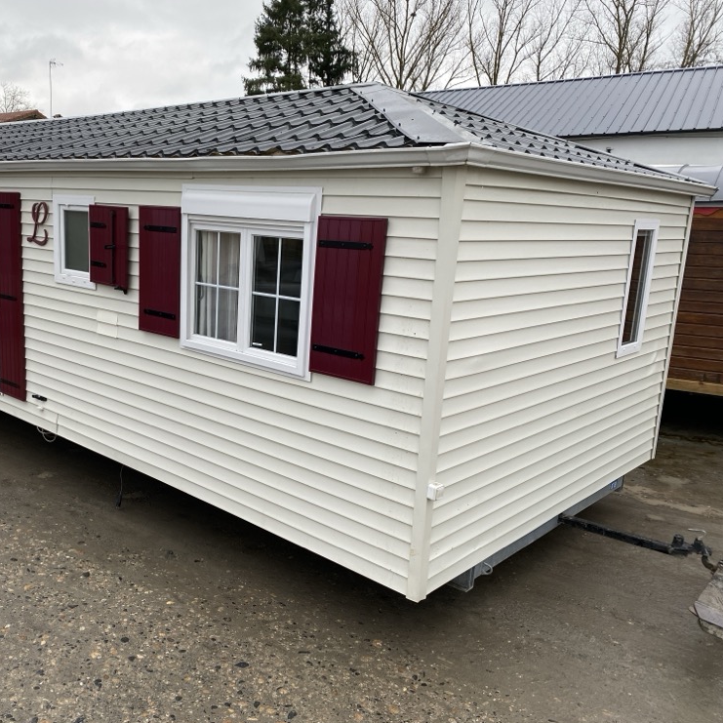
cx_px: 248
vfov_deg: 52.5
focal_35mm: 31
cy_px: 365
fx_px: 733
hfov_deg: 51.7
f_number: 1.8
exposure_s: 1/241
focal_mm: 4.25
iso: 32
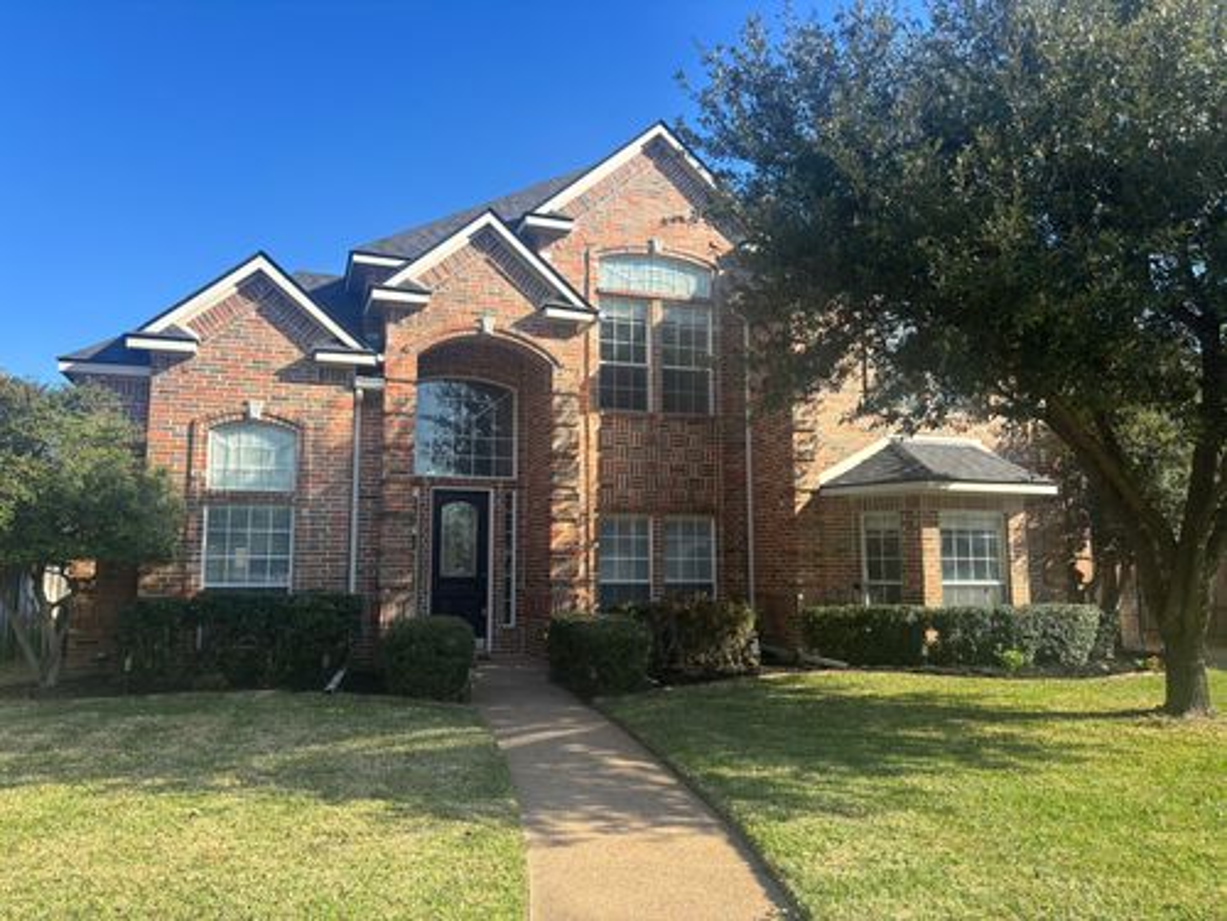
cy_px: 460
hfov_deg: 67.3
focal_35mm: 26
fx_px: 922
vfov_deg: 53.1
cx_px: 614
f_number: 1.6
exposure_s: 1/1220
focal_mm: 5.96
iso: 50
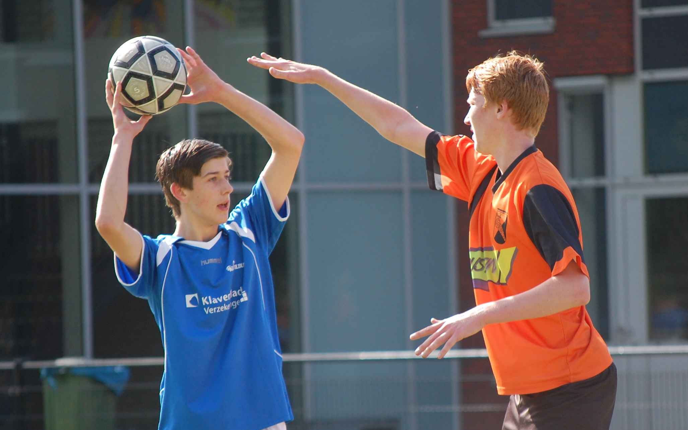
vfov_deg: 5.2
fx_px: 4735
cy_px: 229
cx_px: 344
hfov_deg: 8.3
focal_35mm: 253
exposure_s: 1/500
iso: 400
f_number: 5.3
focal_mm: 165
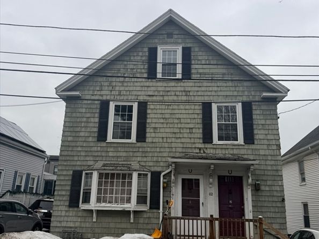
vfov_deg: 56.8
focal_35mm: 24
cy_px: 120
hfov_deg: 71.6
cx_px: 160
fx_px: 221
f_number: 1.78
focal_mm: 6.76
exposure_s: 1/6173
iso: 80
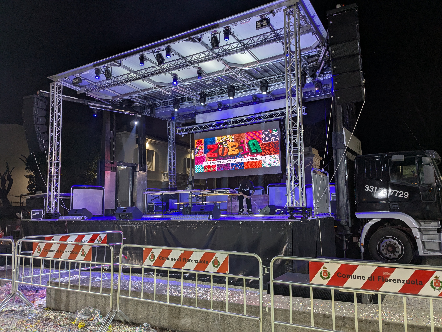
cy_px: 166
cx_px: 221
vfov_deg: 51.4
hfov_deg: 65.3
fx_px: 345
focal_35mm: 27
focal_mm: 4.38
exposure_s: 1/50
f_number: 1.73
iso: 61
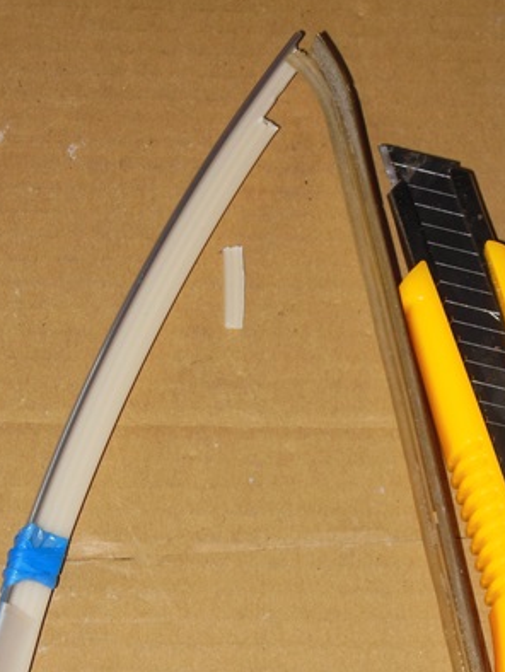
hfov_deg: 19.7
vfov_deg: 26.0
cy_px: 346
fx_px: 1457
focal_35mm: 75
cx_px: 263
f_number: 4.3
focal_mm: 11.7
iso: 125
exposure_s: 1/60
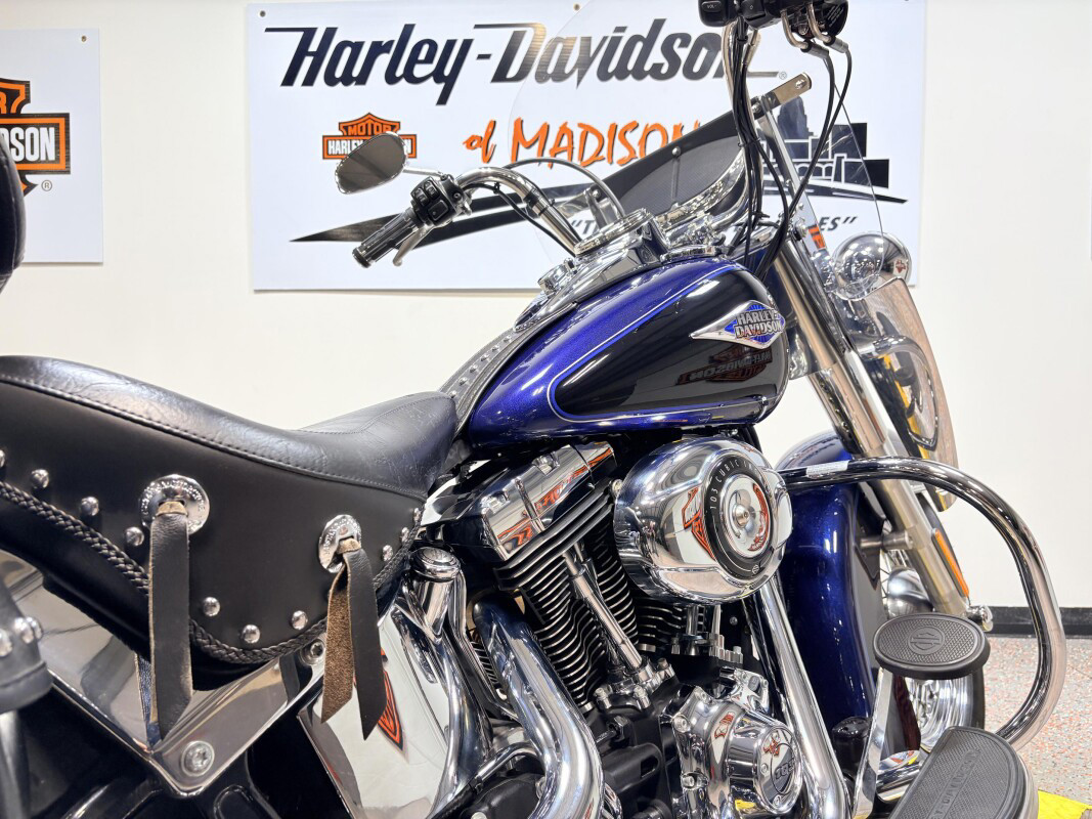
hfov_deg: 67.3
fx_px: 820
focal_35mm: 26
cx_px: 546
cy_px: 410
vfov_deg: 53.1
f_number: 1.6
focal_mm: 5.96
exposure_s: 1/120
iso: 50
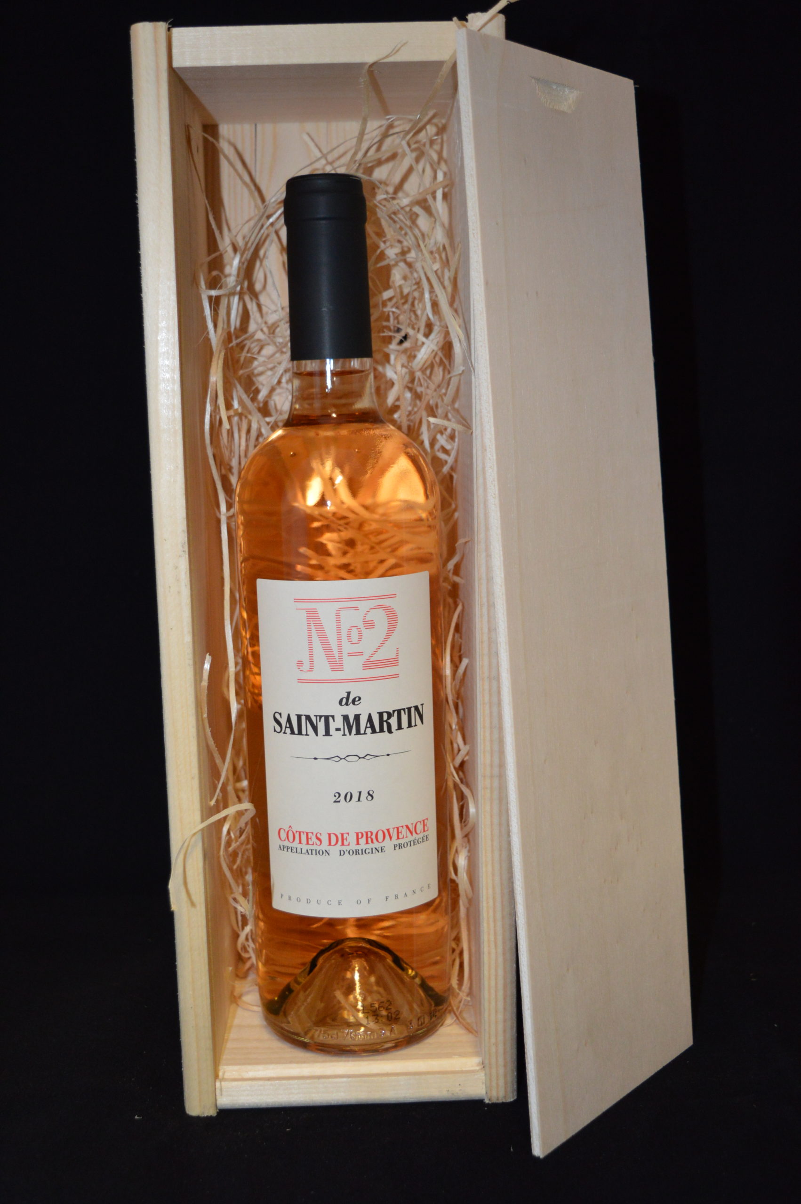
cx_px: 400
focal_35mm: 42
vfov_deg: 46.4
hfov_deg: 31.8
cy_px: 602
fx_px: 1404
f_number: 4.2
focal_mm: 28
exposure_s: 1/60
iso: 1000
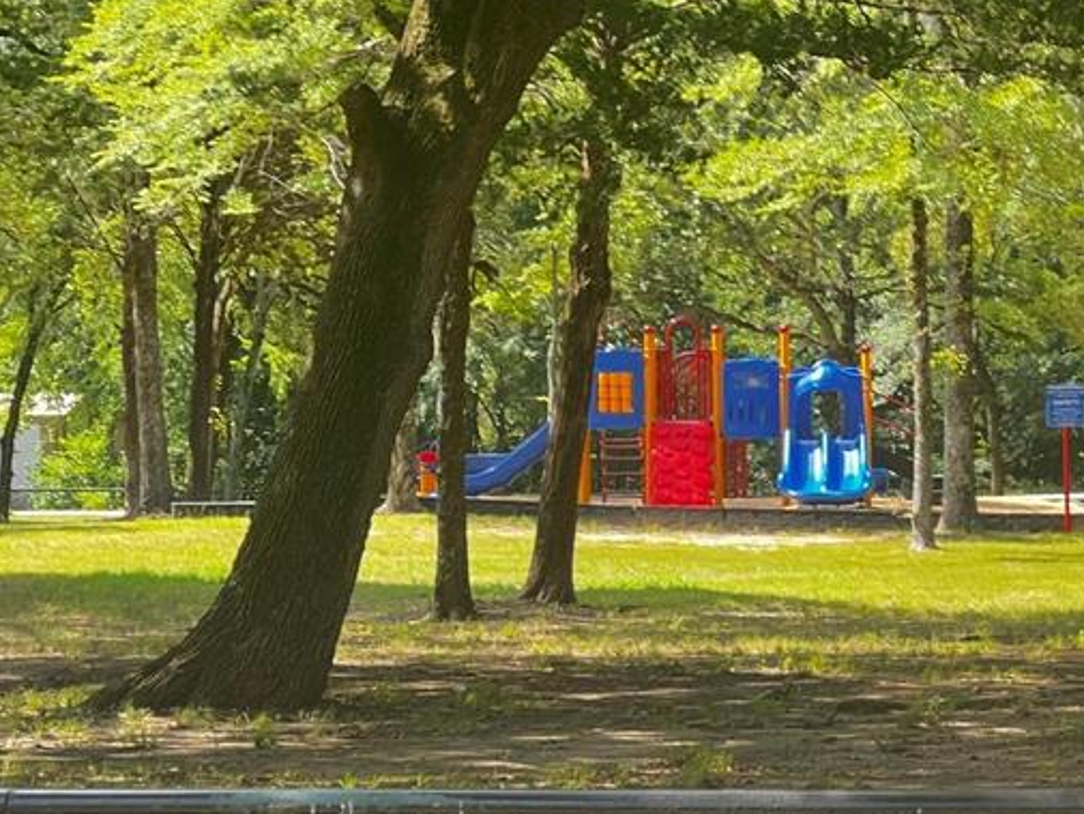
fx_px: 4886
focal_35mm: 156
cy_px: 395
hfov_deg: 12.6
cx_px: 683
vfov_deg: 9.5
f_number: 2.8
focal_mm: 9
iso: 64
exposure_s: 1/99
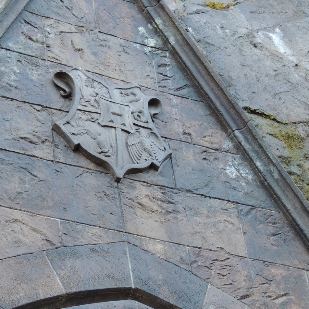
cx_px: 103
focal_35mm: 107
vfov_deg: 16.3
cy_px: 154
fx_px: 1081
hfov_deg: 16.2
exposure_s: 1/100
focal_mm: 16
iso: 250
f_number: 4.1
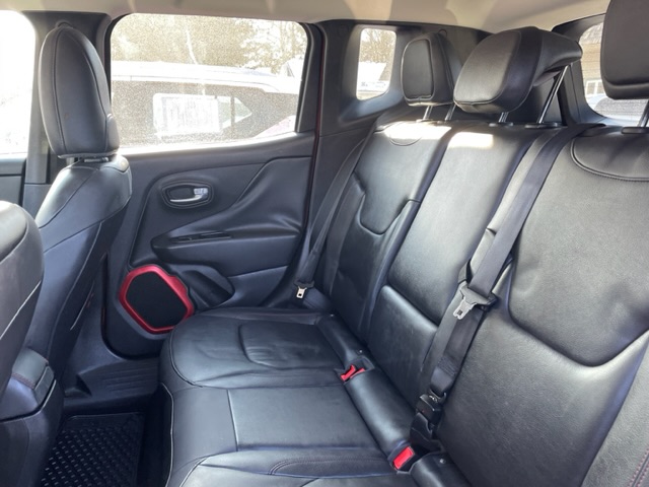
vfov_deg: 53.1
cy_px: 244
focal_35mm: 26
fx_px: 487
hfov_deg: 67.3
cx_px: 324
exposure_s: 1/114
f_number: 1.6
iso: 125
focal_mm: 4.2
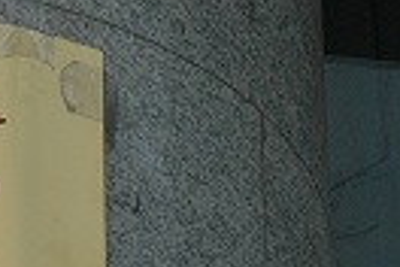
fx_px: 4355
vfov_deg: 3.5
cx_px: -121
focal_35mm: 392
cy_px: 540
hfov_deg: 5.2
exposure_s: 1/320
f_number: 9
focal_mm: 46
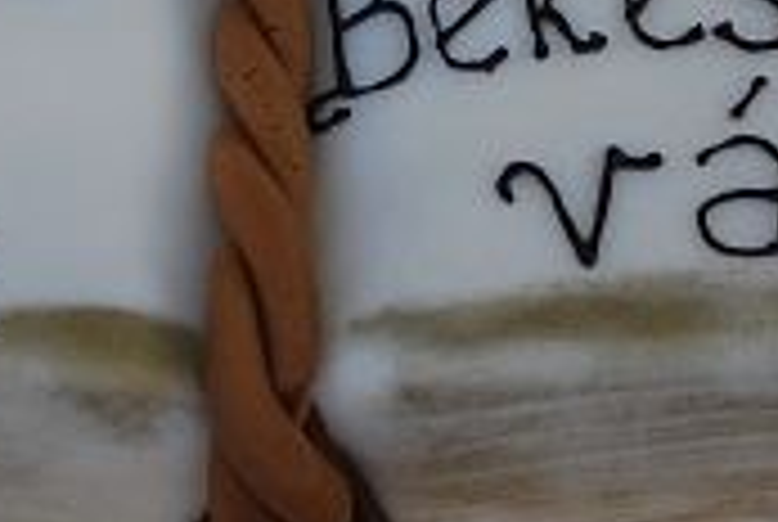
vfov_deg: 6.9
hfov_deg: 10.2
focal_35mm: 200
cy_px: -79
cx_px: 193
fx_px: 4330
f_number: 5.3
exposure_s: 1/125
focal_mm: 46
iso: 200
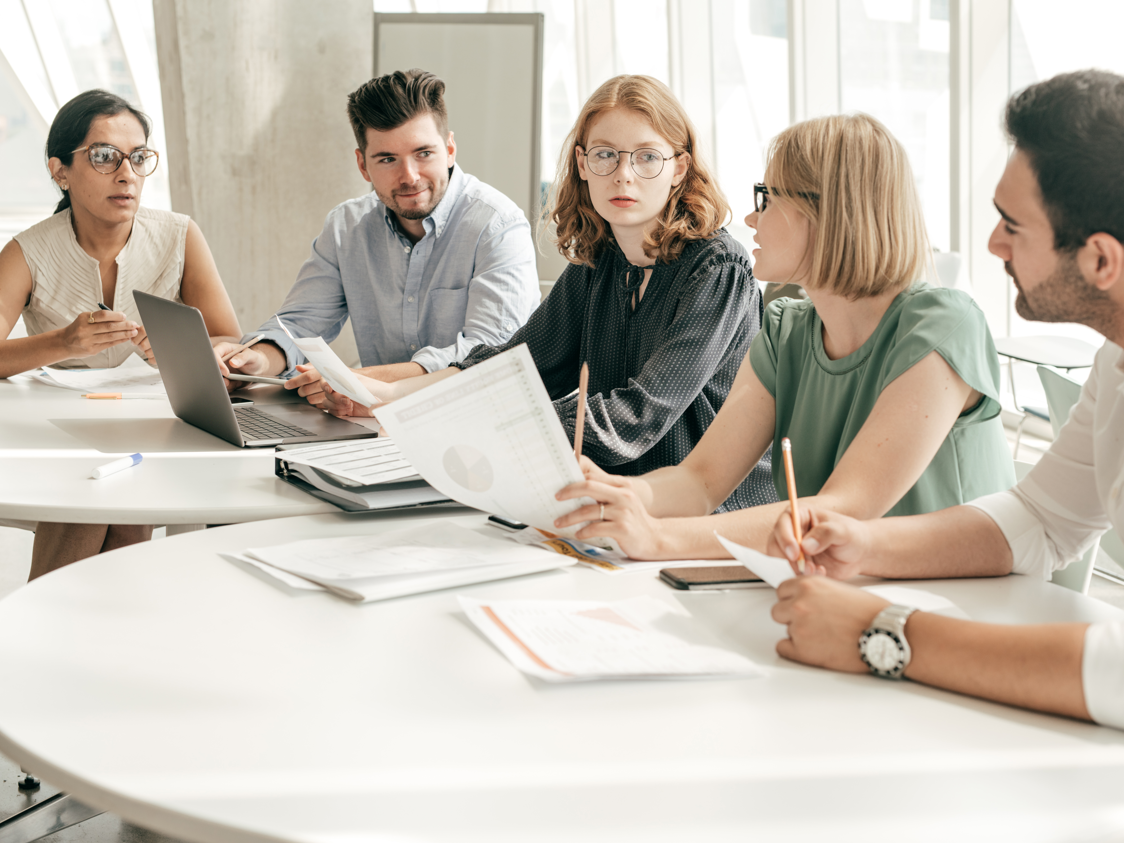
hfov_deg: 34.9
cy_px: 428
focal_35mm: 55
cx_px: 610
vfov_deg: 26.6
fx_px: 1786
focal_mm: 50
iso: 200
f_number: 4
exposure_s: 1/200
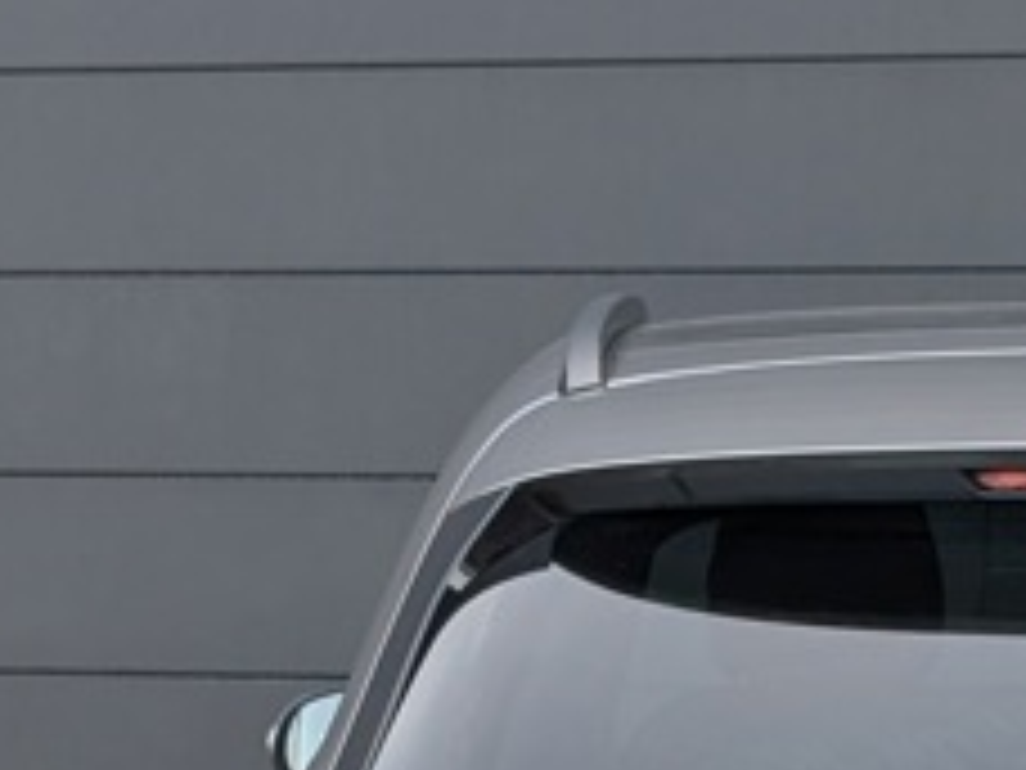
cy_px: 1328
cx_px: 1166
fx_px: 5098
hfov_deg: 11.3
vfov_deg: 8.3
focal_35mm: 172
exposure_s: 1/208
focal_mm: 6.9
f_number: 1.68
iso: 26
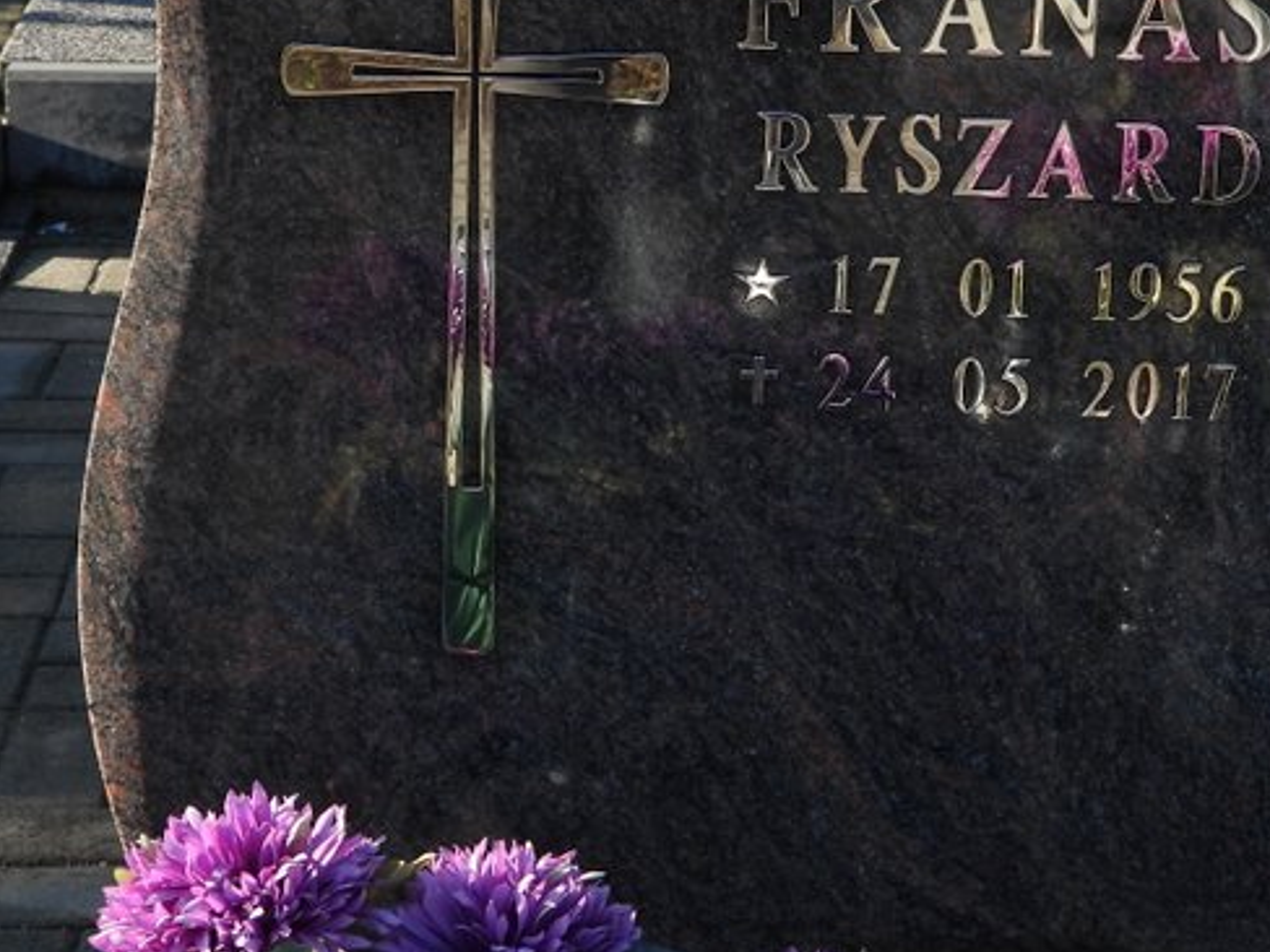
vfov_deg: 14.0
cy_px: 213
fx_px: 3852
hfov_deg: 18.7
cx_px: 812
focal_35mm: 105
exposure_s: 1/500
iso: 100
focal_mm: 9
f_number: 3.2
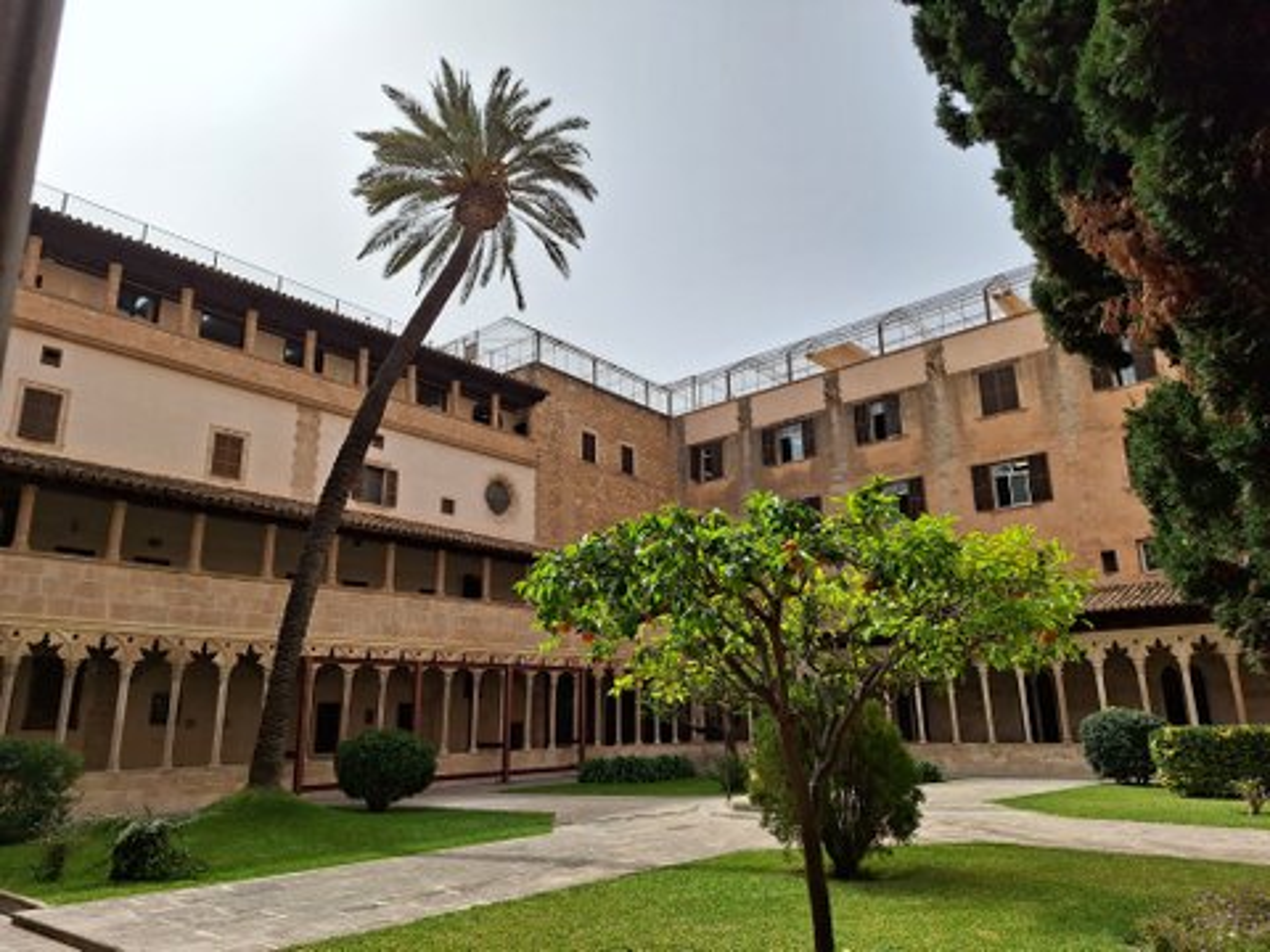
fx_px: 844
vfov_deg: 58.9
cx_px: 635
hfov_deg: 73.9
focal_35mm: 23
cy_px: 476
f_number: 1.8
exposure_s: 1/4405
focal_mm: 5.54
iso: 40
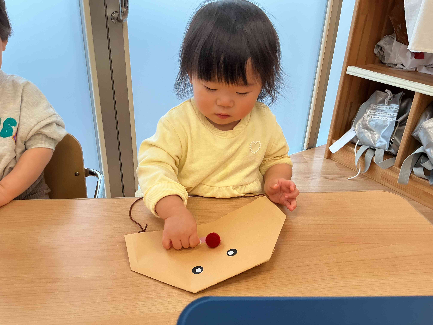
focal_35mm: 29
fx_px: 363
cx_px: 216
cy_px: 162
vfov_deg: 48.2
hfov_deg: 61.7
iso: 64
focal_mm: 3
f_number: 1.8
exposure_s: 1/120
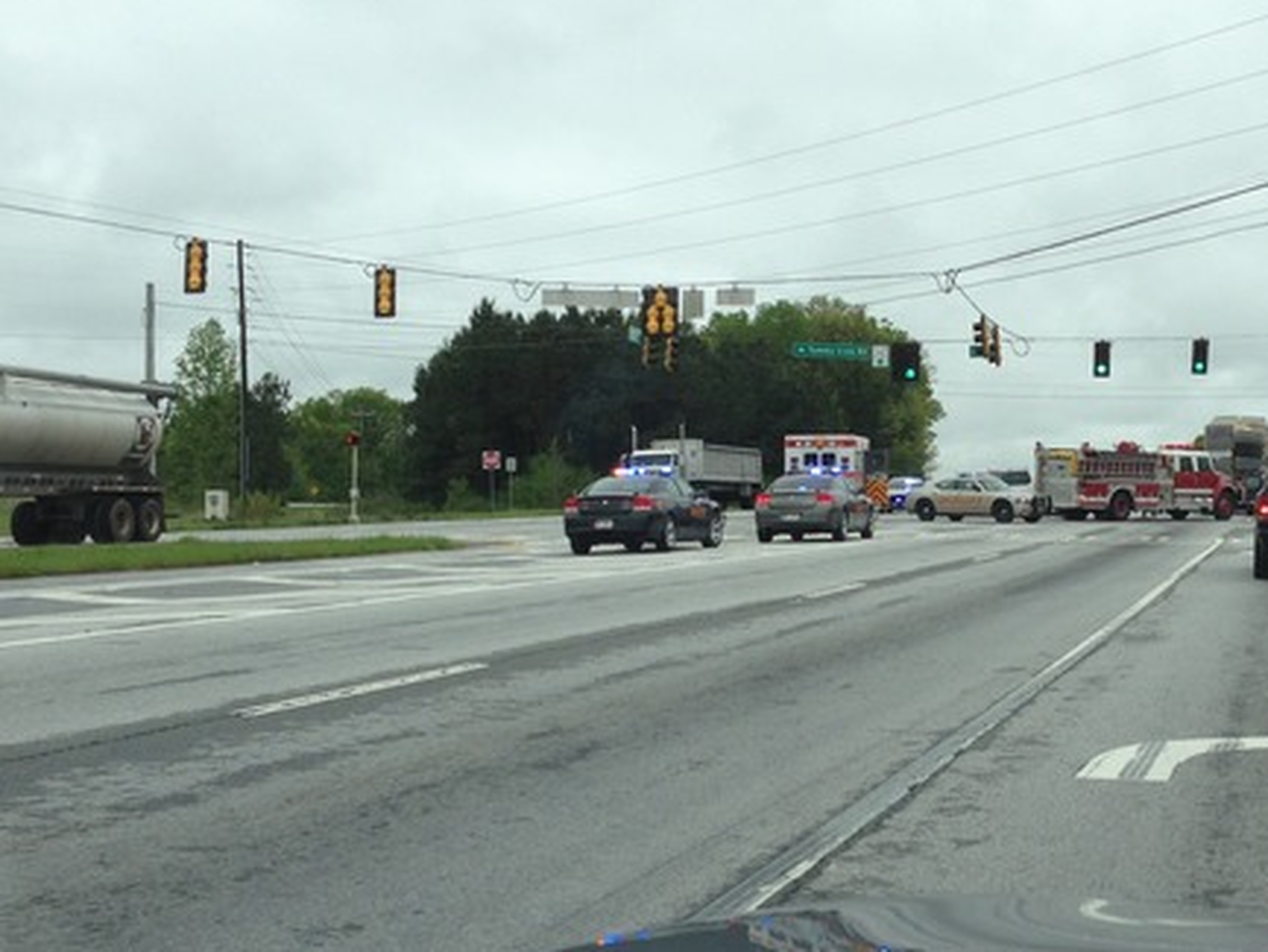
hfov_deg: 31.2
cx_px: 937
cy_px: 577
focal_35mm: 61
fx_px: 2235
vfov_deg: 24.0
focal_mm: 4.13
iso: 50
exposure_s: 1/775
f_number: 2.4
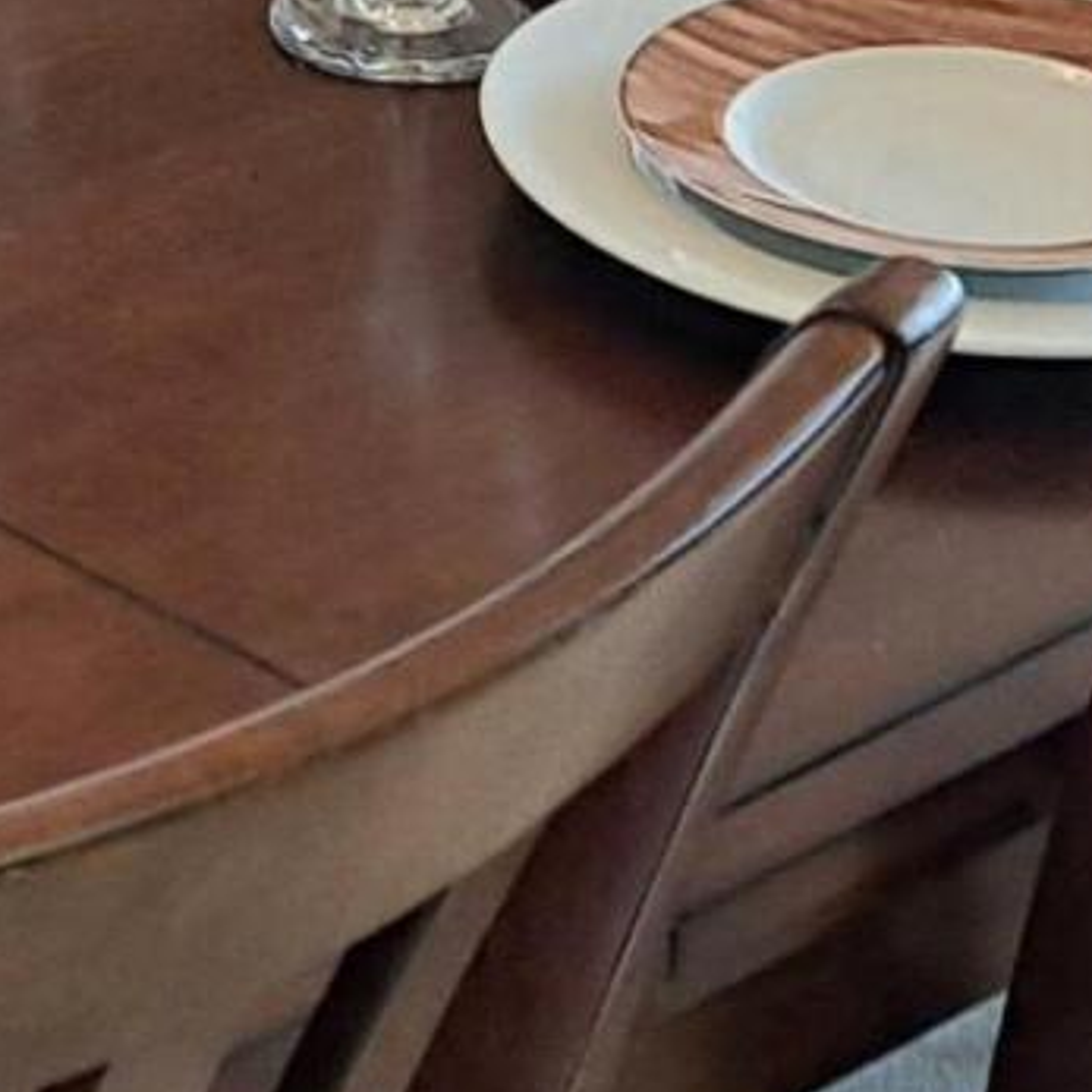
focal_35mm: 176
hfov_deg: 9.6
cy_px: -1007
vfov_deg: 9.4
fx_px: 6282
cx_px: -573
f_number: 1.8
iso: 80
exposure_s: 1/60.2
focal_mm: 5.23
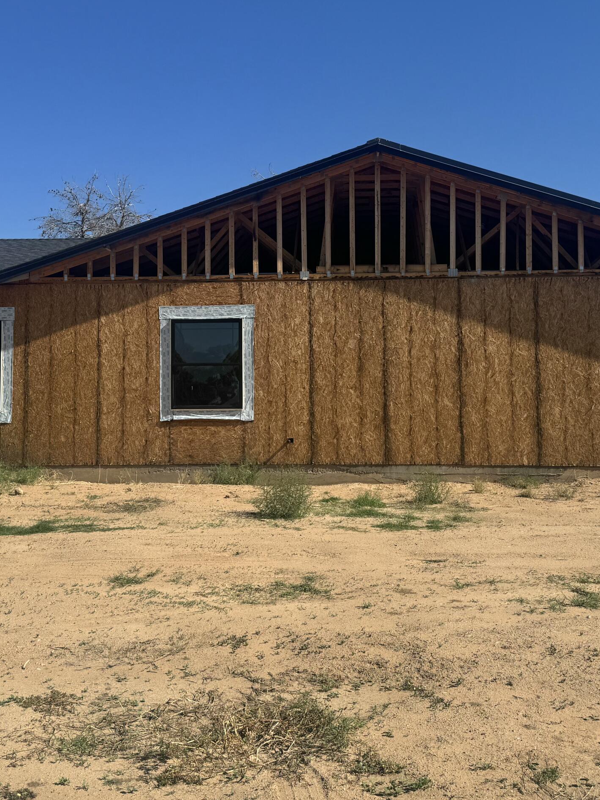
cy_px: 352
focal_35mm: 38
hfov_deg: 37.7
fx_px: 878
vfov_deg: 48.9
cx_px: 296
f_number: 1.78
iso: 80
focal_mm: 6.76
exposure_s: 1/5814
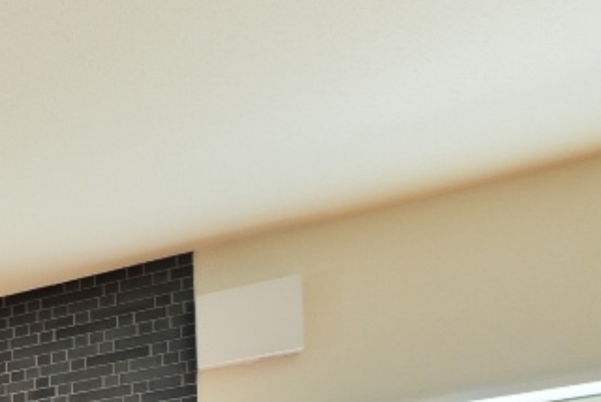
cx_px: -888
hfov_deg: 14.5
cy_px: 780
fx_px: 1003
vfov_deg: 17.2
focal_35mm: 60
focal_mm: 12
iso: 100
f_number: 16
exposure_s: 1.6
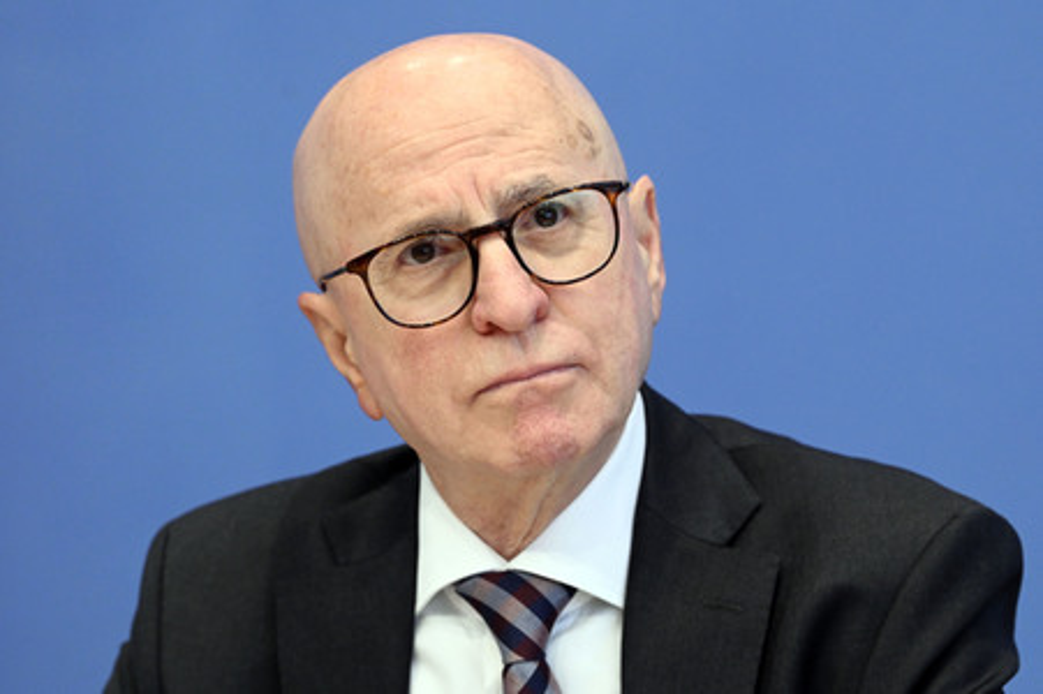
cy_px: 347
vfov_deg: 7.4
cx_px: 522
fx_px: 5356
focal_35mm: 185
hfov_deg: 11.1
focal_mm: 185
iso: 4000
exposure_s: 1/500
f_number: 5.6
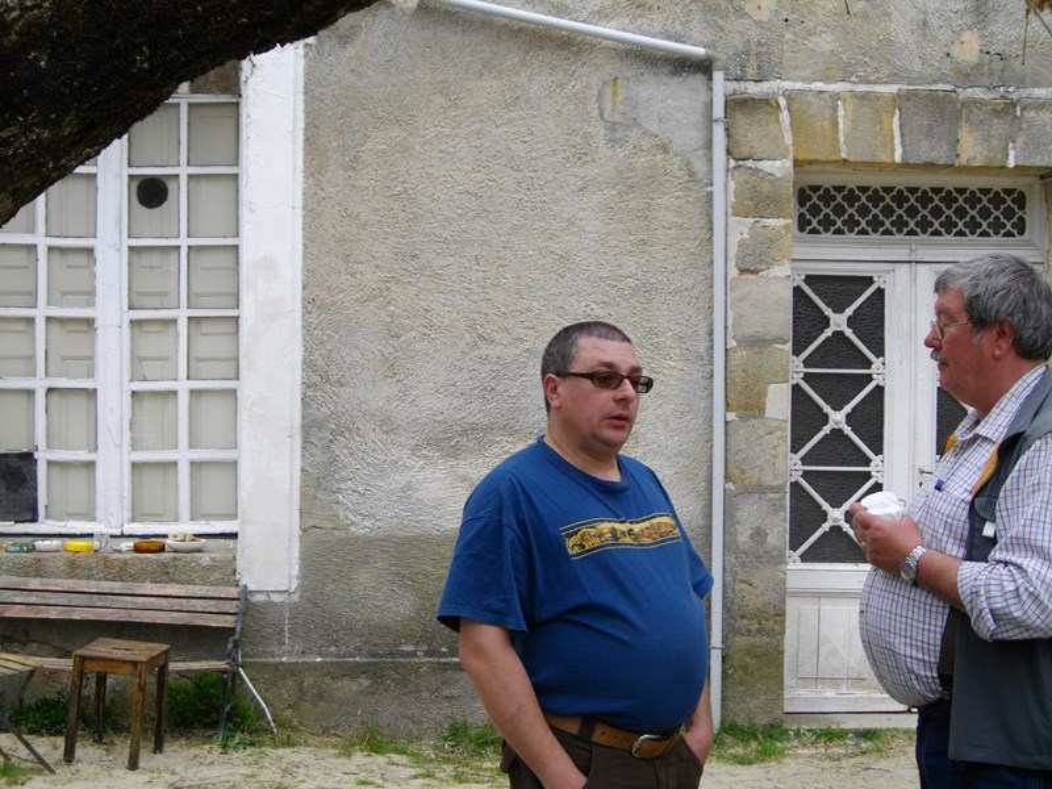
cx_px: 526
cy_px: 394
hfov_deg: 31.2
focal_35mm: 62
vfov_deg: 23.7
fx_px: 1884
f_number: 4.1
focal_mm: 11
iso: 100
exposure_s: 1/250
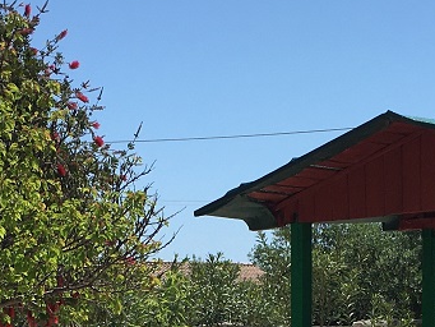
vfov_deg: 12.1
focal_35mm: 116
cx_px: 201
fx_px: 1458
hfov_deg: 17.0
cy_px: 512
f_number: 2.2
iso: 25
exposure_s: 1/2747
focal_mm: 4.15
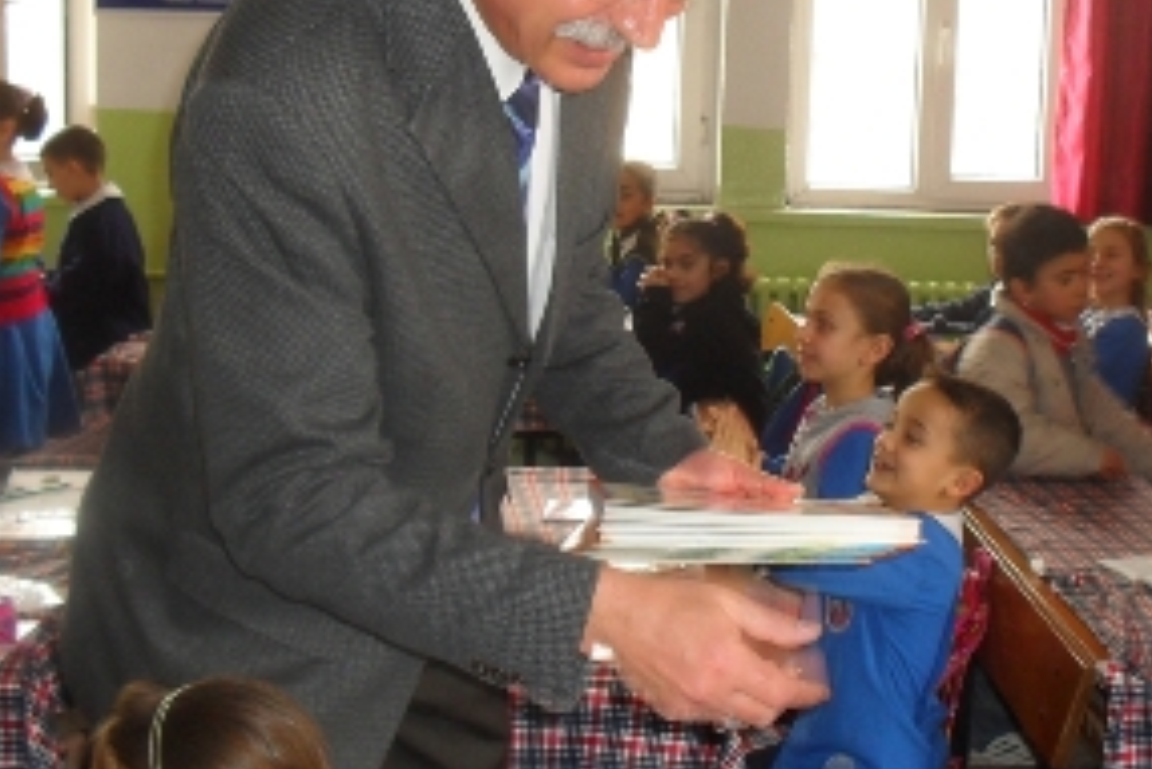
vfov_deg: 23.8
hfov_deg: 34.8
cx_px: 737
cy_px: 358
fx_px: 1825
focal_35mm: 57
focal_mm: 6.3
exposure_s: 1/45
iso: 160
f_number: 3.2
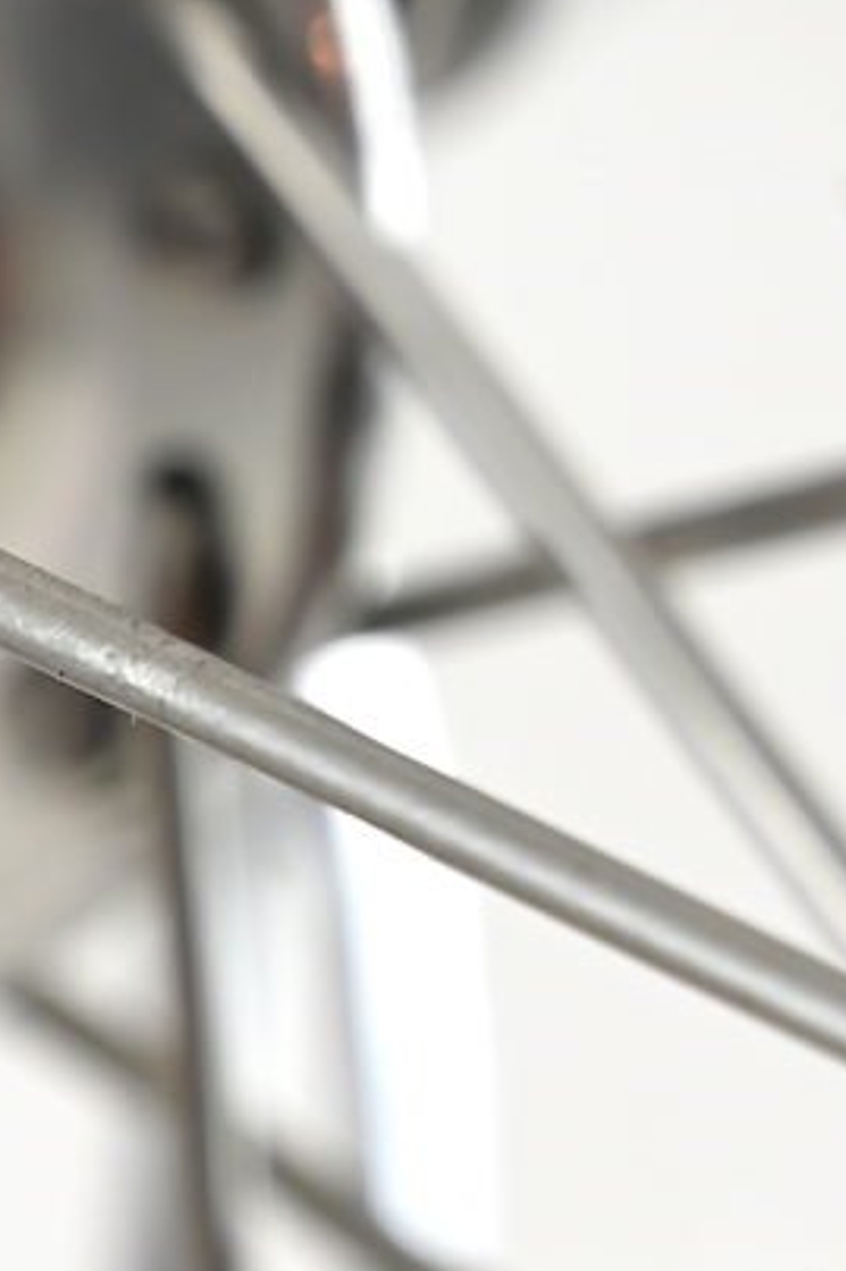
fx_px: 11747
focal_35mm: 333
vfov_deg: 6.2
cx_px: -1887
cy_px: 587
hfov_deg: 4.0
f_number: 8
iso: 200
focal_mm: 70
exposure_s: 1/30
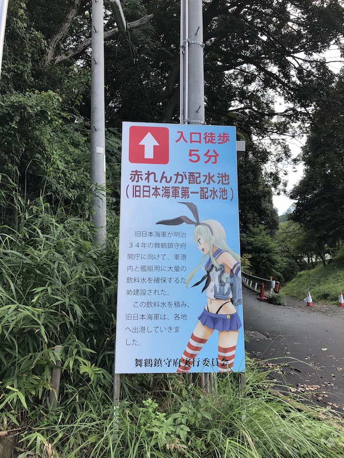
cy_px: 229
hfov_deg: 49.7
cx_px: 172
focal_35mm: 28
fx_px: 371
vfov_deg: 63.4
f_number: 1.8
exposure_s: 1/695
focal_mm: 3.99
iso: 20
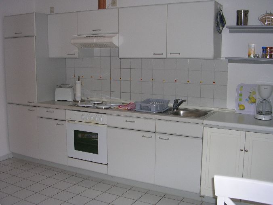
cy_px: 102
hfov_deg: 49.0
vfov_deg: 37.7
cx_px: 136
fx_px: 300
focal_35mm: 38
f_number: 2.8
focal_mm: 5.8
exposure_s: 1/60.1
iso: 50
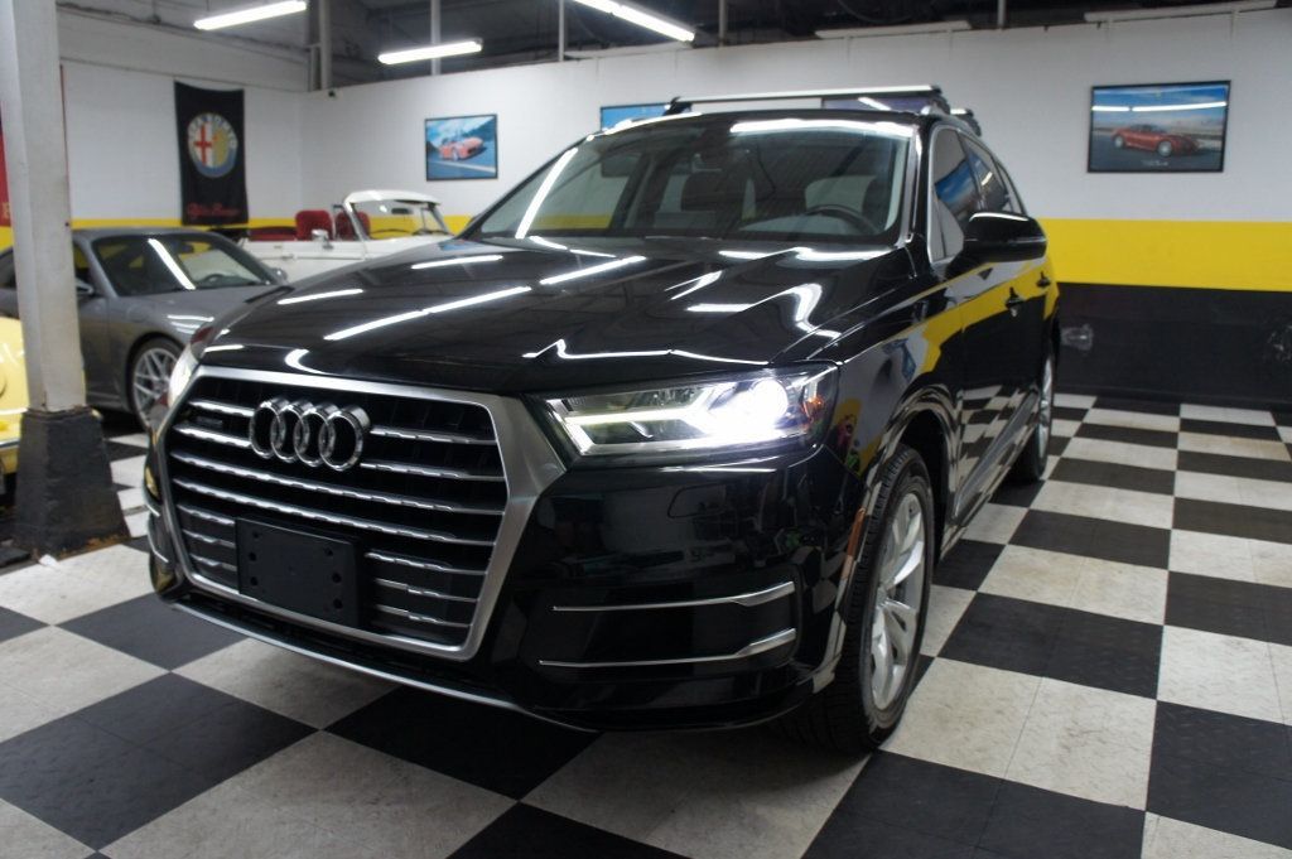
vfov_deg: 47.9
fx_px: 968
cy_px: 430
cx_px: 646
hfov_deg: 67.4
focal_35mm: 27
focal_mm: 18
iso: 640
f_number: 3.5
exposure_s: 1/80
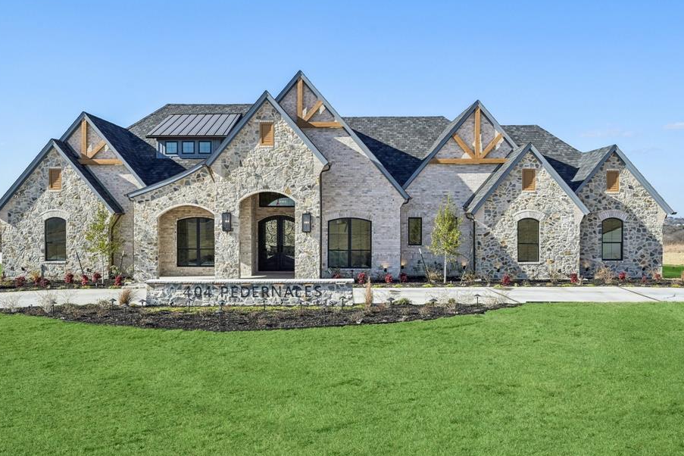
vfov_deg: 38.9
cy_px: 214
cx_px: 328
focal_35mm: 34
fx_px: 646
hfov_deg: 55.8
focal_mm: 30
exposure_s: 1/1250
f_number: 8
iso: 400
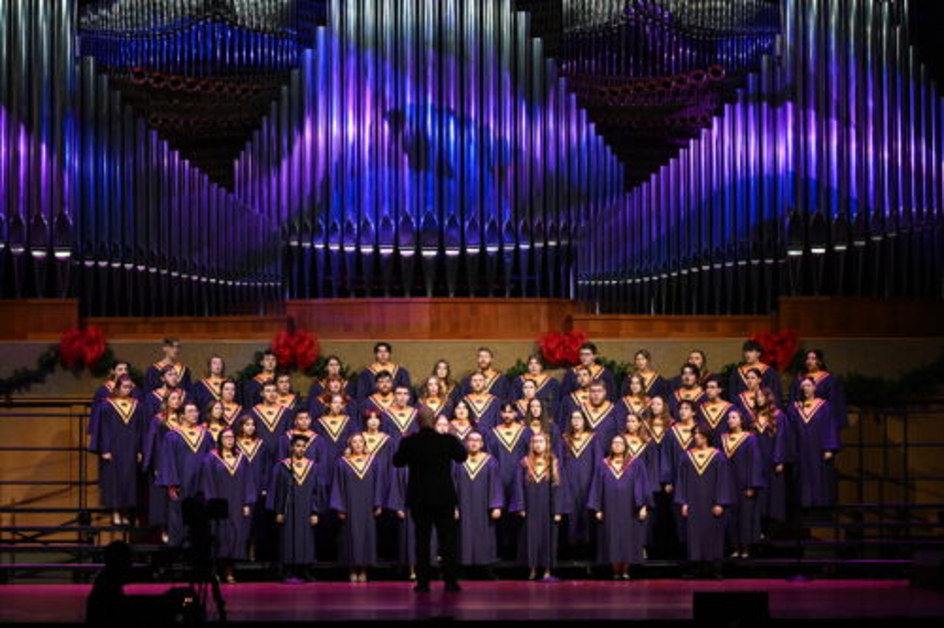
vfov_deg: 13.0
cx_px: 472
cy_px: 314
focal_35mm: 105
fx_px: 2752
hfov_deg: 19.5
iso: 2000
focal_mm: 70
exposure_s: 1/320
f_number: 2.8
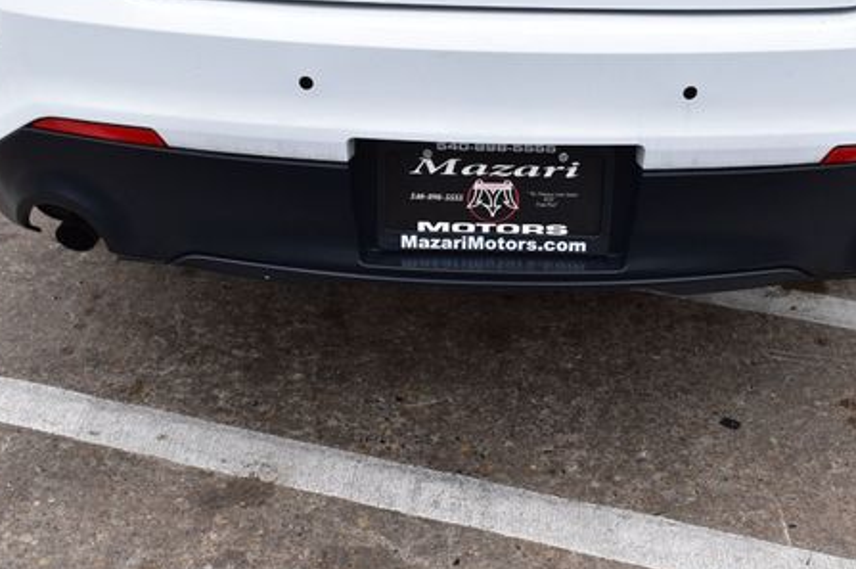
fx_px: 1276
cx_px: 523
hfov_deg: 36.9
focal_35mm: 54
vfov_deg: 25.1
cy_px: 261
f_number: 10
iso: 400
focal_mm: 25
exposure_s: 1/200
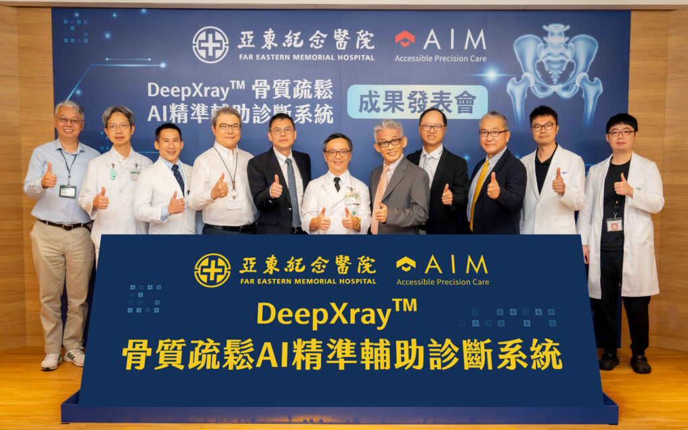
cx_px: 345
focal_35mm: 38
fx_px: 713
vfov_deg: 33.6
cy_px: 227
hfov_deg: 51.5
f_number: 4
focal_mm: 37
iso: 1600
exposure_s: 1/125
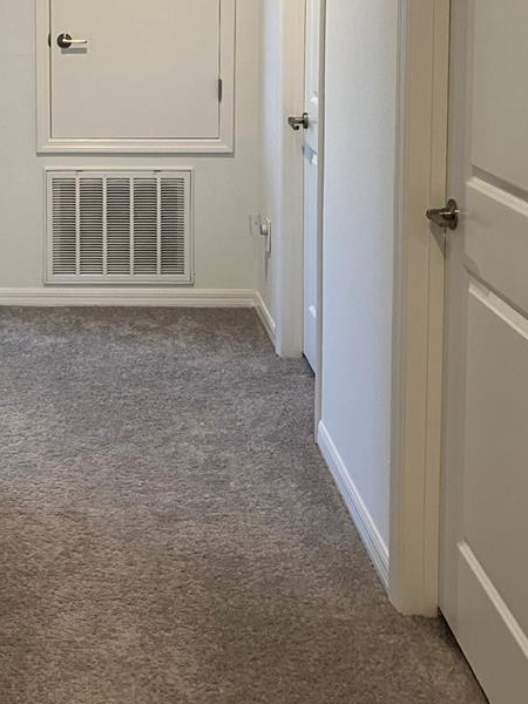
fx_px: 1139
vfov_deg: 32.9
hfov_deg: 25.6
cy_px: 90
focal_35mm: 56
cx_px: 95
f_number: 1.8
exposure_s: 1/60
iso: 125
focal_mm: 3.99
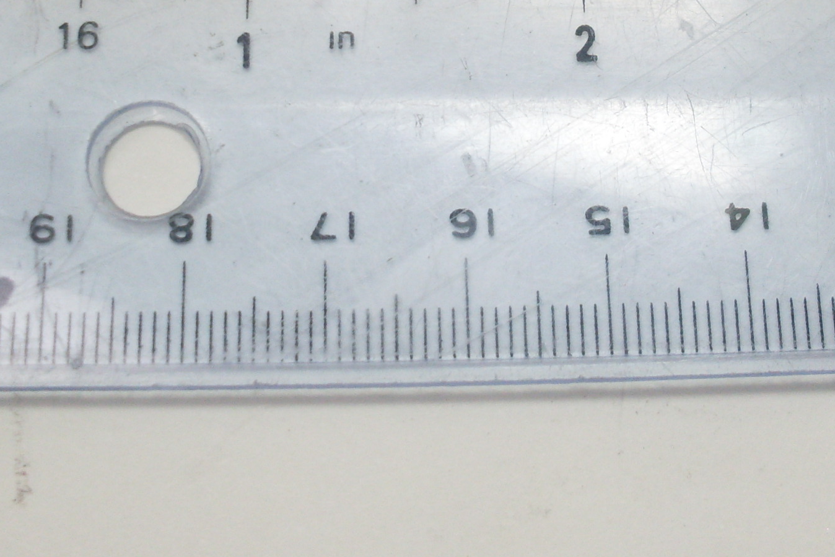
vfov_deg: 17.4
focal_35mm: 76
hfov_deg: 26.6
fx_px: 1763
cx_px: 442
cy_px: -38
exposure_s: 1/125
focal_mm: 6.3
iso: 80
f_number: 2.8
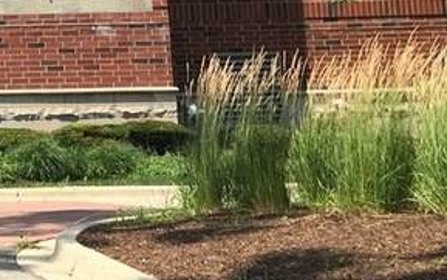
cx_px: -405
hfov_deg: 13.5
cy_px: -82
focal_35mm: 136
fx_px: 1658
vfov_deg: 9.5
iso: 25
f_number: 2.2
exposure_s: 1/1026
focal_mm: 4.15
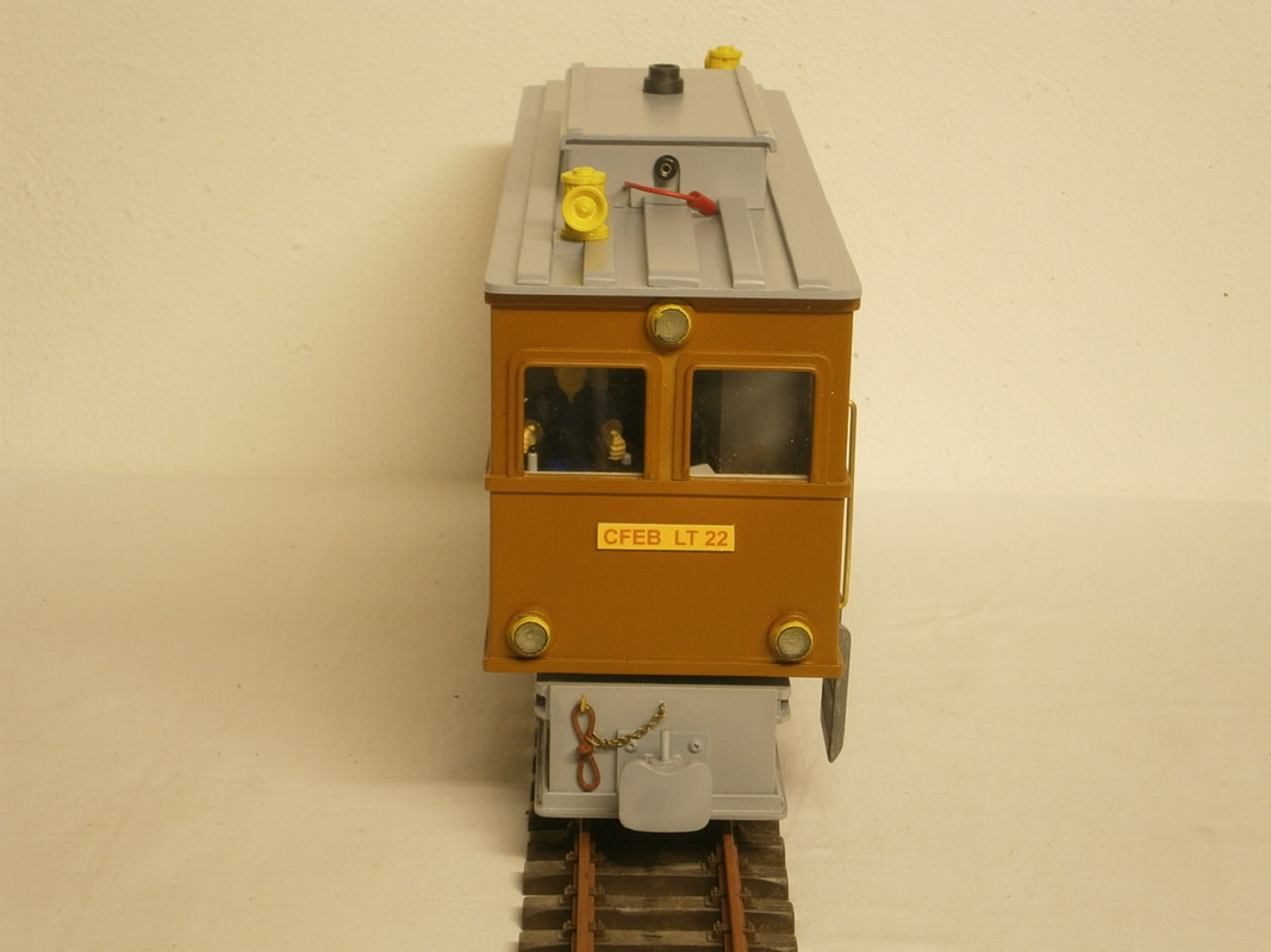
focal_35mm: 73
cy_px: 476
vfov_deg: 20.2
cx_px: 636
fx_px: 2680
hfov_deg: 26.7
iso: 125
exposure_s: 1/6
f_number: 4.4
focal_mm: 13
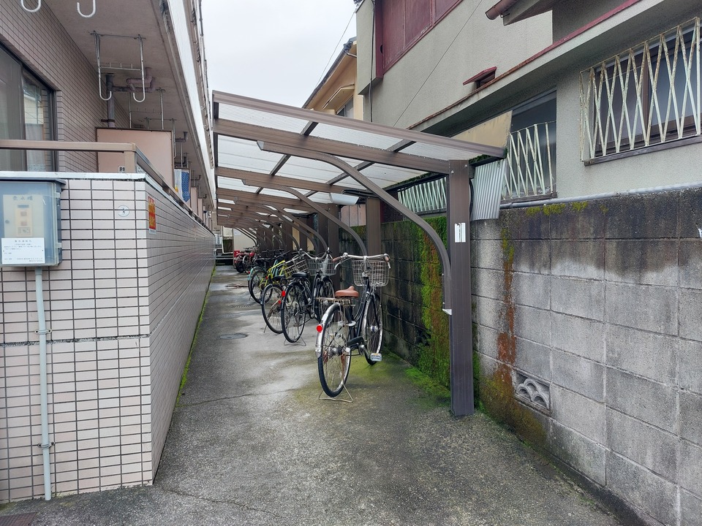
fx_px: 487
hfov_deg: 71.6
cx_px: 351
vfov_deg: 56.8
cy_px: 263
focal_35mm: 24
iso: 32
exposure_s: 1/120
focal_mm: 5.23
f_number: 1.8
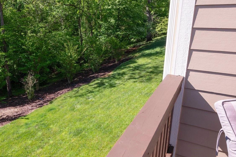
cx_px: 80
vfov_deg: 41.1
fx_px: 209
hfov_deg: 57.7
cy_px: 72
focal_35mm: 32
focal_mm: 17.5
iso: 250
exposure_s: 1/250
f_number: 8
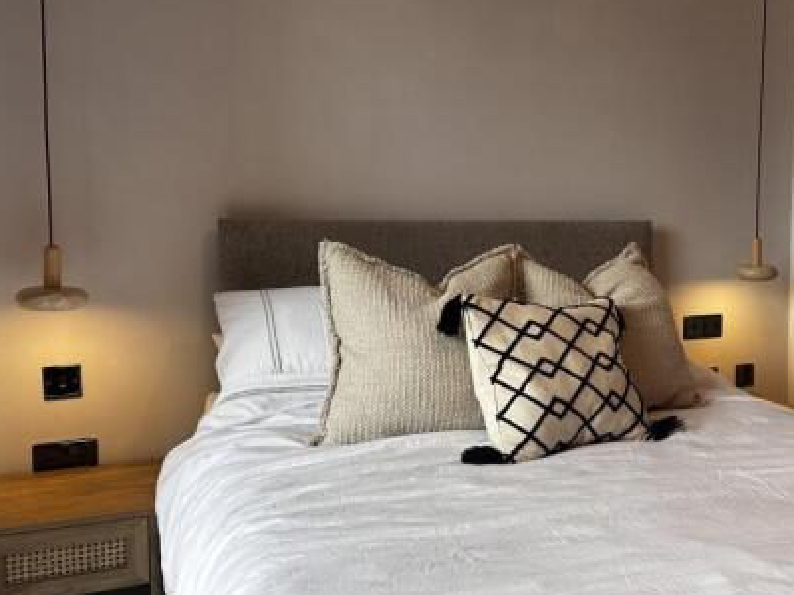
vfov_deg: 40.6
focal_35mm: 35
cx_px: 569
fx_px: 803
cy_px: 263
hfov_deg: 51.0
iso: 80
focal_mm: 6.86
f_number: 1.78
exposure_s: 1/121
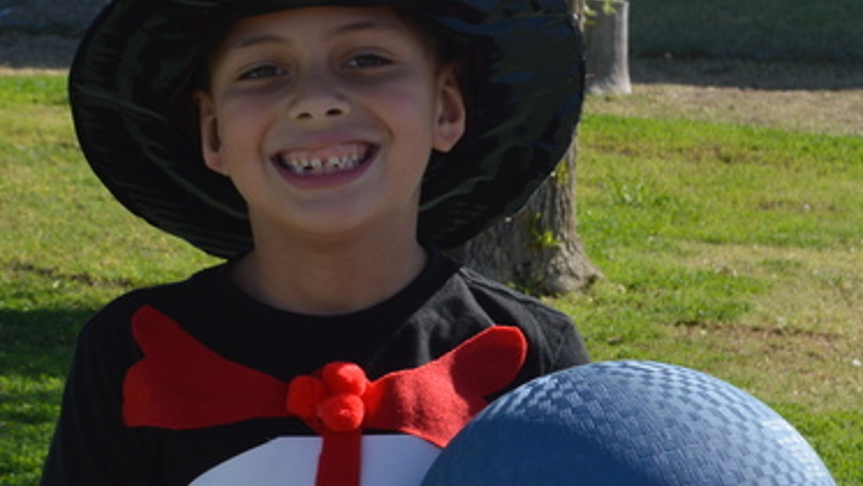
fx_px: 3159
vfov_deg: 8.8
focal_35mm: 138
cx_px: 183
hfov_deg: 15.5
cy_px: 242
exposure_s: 1/250
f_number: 8
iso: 100
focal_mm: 32
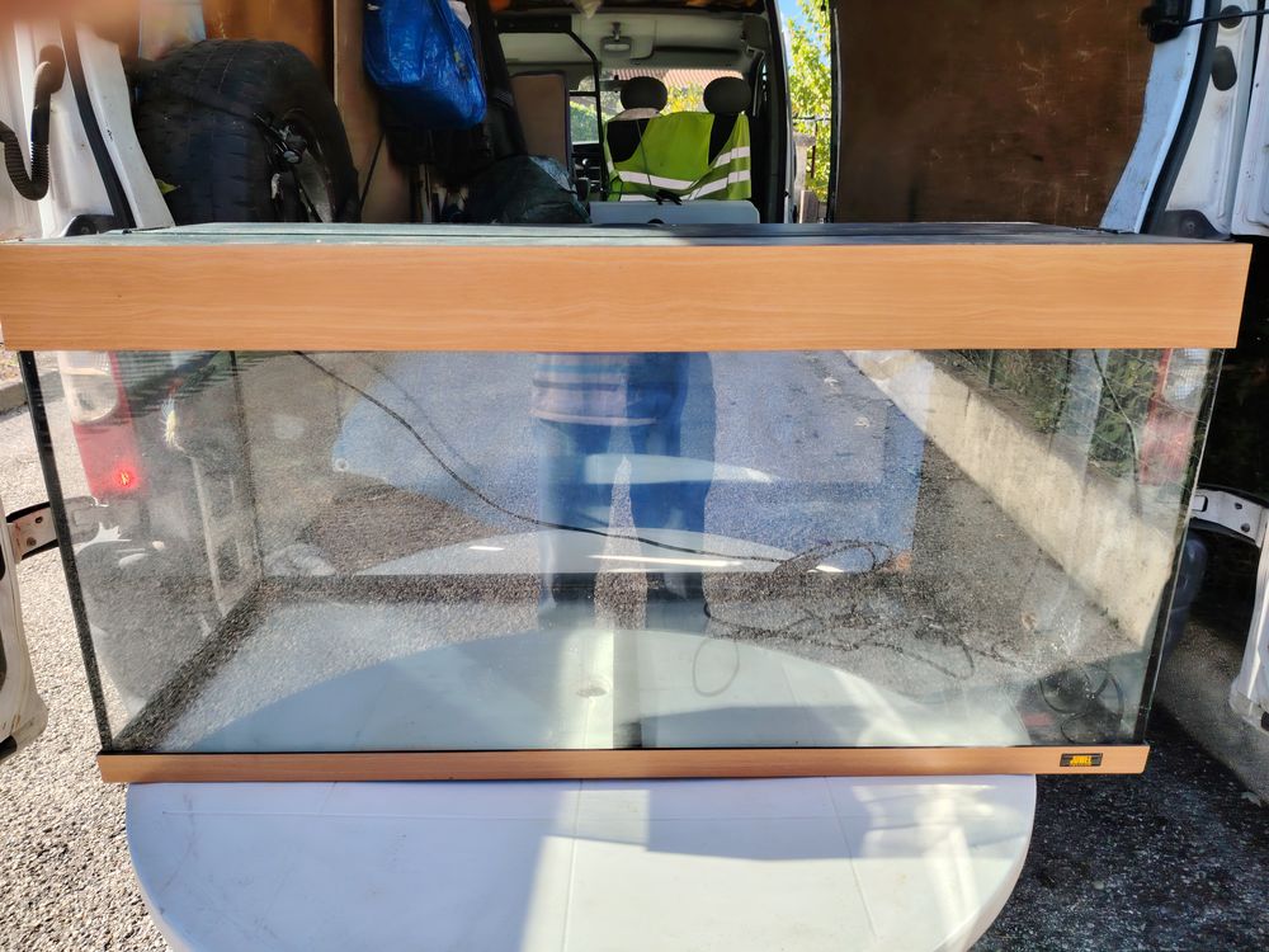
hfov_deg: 71.6
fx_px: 880
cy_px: 476
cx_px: 634
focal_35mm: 24
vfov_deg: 56.8
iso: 228
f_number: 1.75
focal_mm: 5.25
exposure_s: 1/900
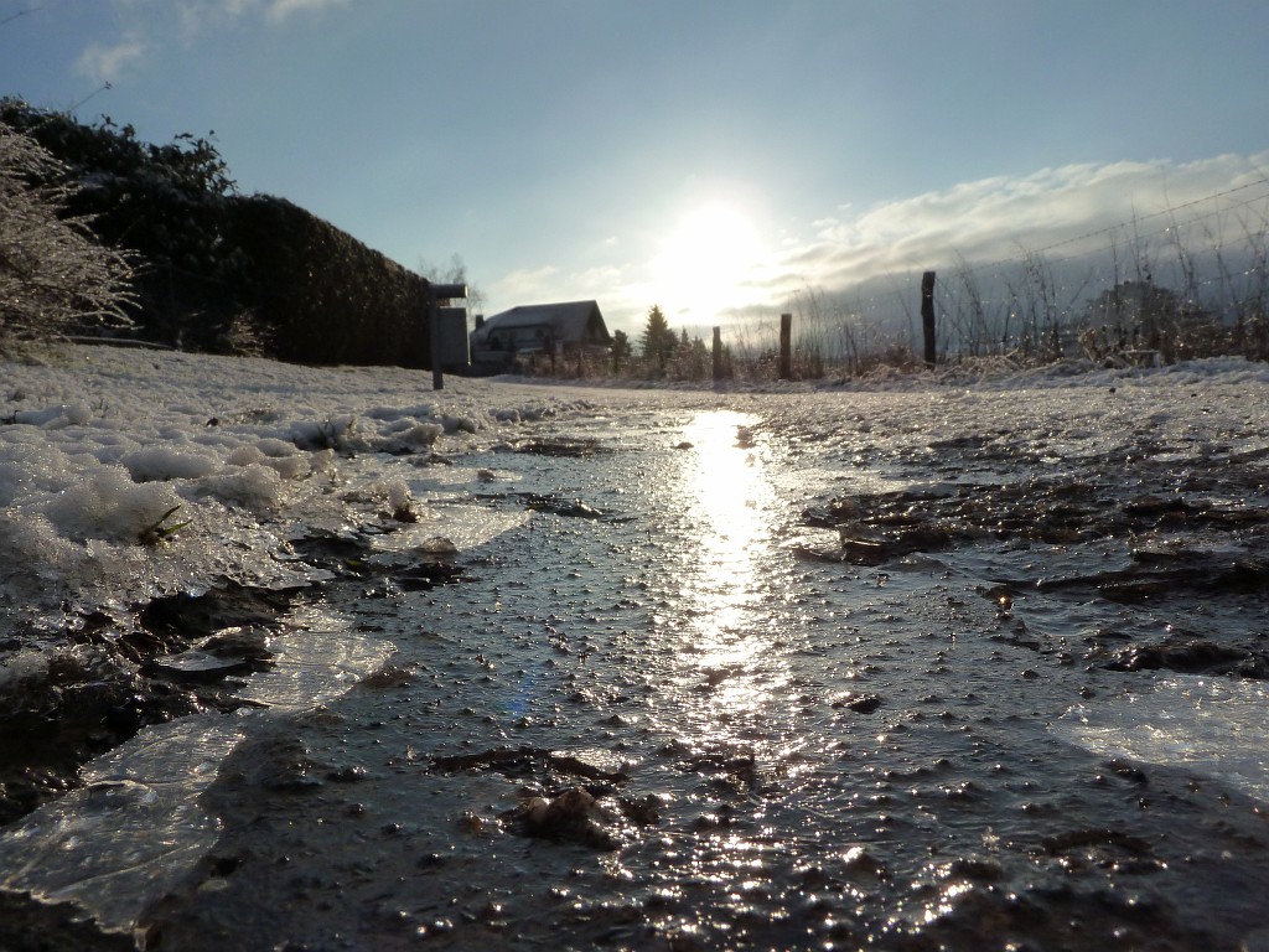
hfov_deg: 69.4
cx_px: 634
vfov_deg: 54.9
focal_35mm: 25
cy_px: 476
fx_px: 916
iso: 125
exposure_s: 1/1000
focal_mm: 4.1
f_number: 6.3
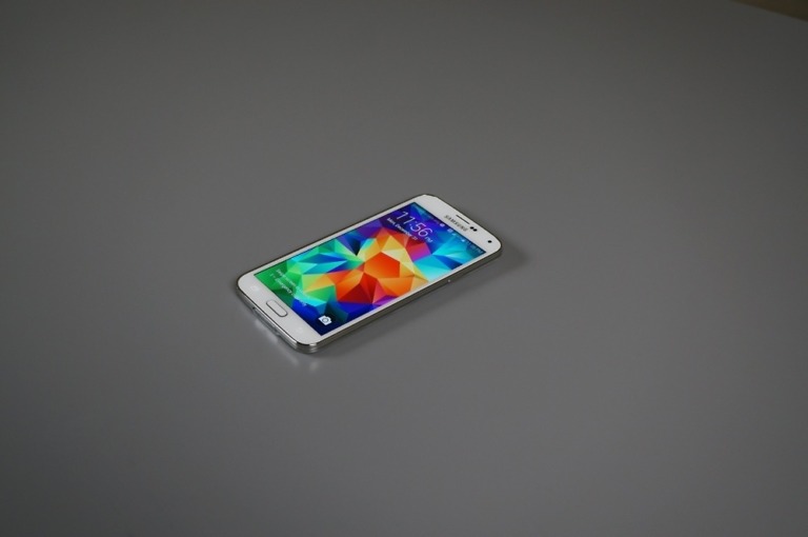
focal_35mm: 45
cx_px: 404
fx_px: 1009
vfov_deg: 29.8
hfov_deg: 43.7
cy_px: 268
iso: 250
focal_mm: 30
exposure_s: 1/60
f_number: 4.5
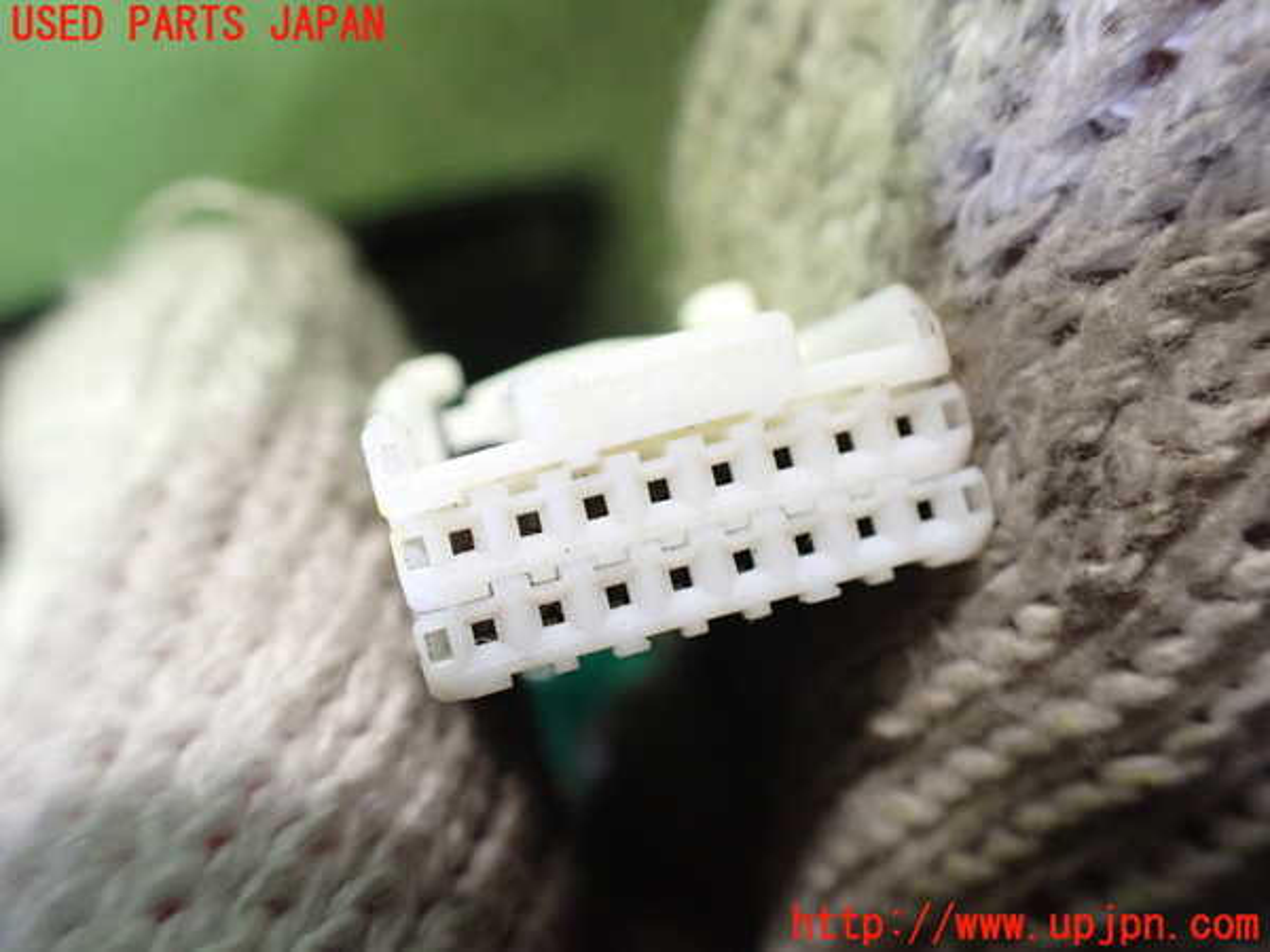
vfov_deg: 46.8
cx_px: 635
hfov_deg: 60.0
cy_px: 476
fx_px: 1101
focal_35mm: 30
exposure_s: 1/30
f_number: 2.3
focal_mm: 5.4
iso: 1000
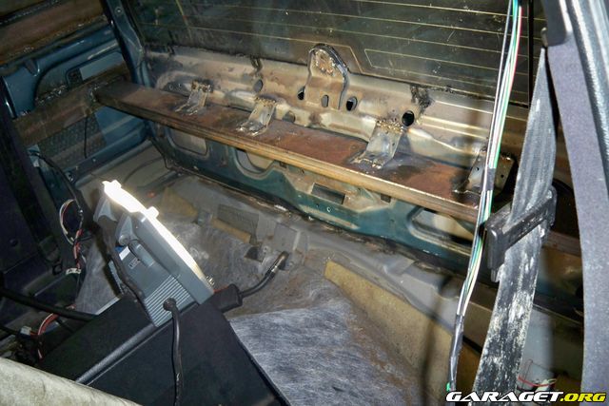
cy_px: 203
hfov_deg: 51.9
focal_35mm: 37
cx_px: 304
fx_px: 626
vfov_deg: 36.0
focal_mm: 7.9
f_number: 3.1
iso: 200
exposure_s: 1/30
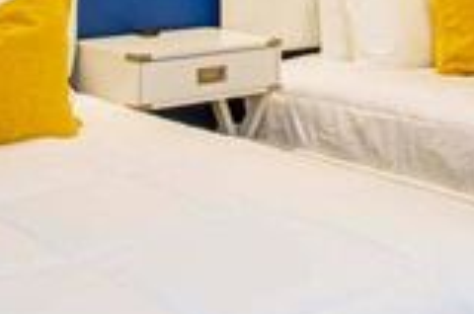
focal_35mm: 75
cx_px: 490
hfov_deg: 25.5
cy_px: -132
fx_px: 986
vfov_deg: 16.7
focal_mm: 17
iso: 800
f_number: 13
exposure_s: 1/5
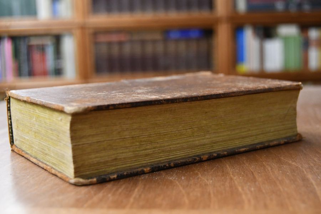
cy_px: 107
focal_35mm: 52
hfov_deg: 38.2
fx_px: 464
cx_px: 160
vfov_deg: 26.0
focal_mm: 35
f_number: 4.5
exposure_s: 1/100
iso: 3200
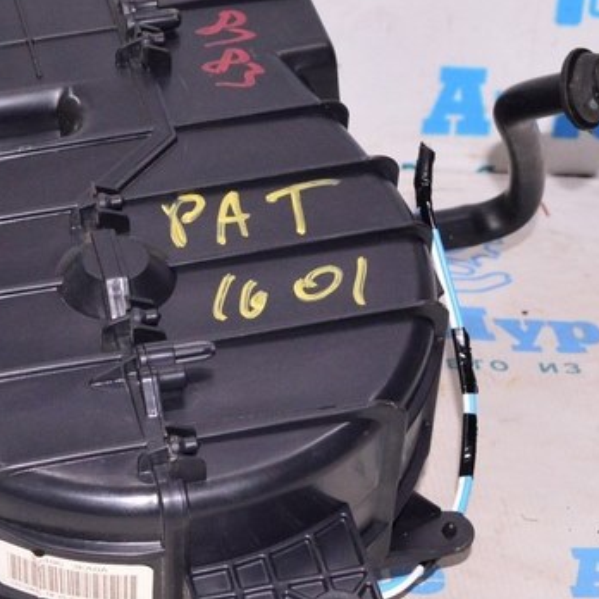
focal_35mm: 105
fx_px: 2056
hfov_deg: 16.4
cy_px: 223
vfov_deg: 16.6
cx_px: 55
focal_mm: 28
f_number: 8
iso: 1600
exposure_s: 1/200
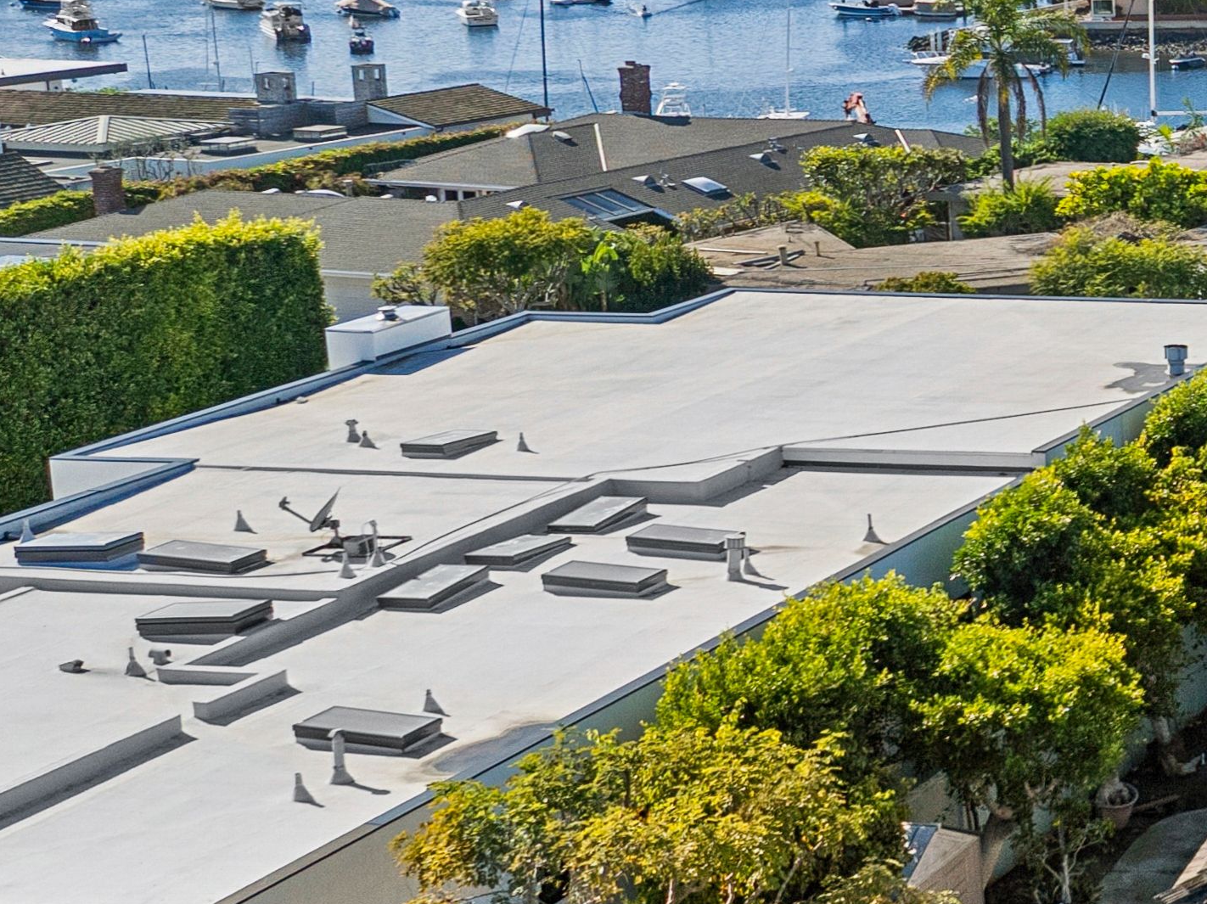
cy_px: 382
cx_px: 2086
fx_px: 3102
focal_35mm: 89
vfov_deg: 16.6
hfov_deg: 18.1
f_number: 2.8
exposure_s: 1/120
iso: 160
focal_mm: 12.3
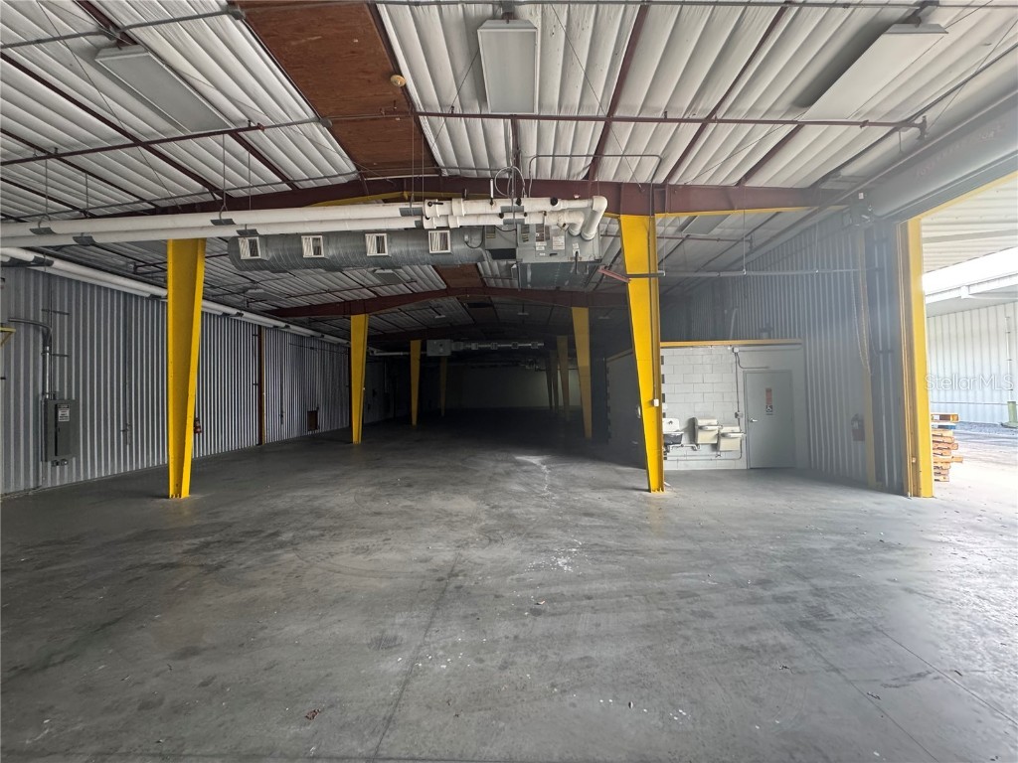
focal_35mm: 14
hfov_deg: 102.1
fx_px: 412
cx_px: 509
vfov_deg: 85.7
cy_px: 382
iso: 320
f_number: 2.2
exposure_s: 1/73
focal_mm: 2.22
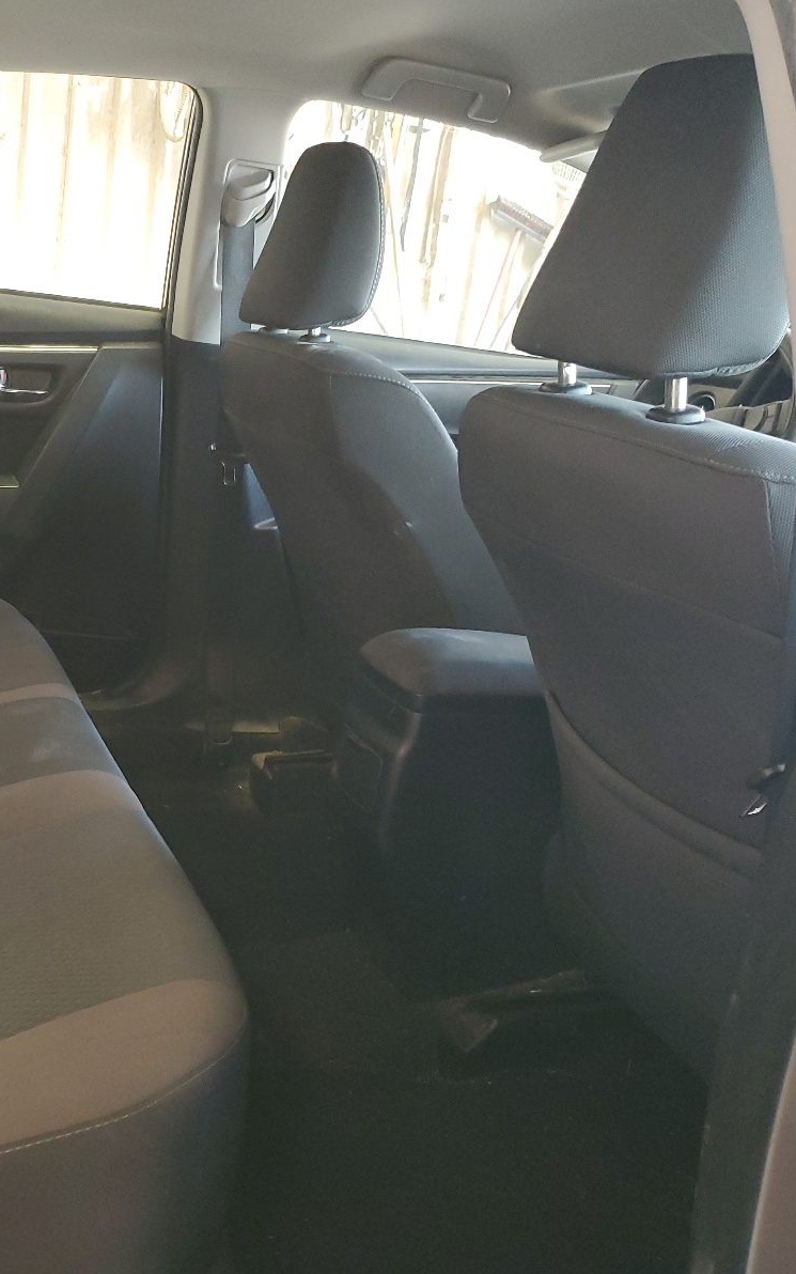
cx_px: 46
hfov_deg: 32.3
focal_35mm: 37
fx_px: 1284
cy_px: 636
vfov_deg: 52.7
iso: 228
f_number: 1.5
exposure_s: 1/60.2
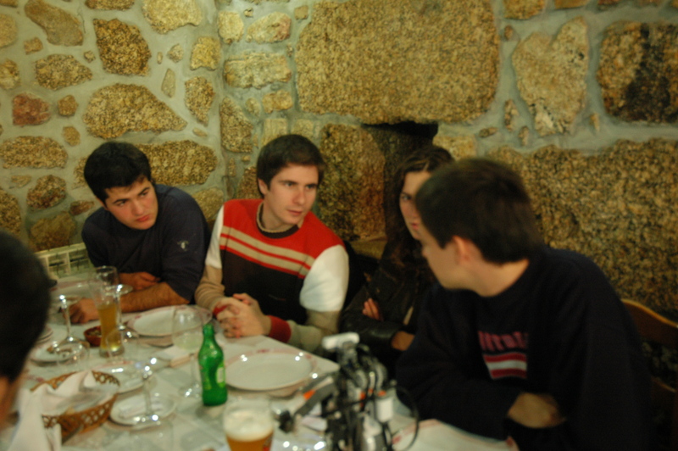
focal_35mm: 40
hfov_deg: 48.0
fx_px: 762
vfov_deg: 33.0
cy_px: 226
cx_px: 339
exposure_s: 1/5
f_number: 3.8
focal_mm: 27
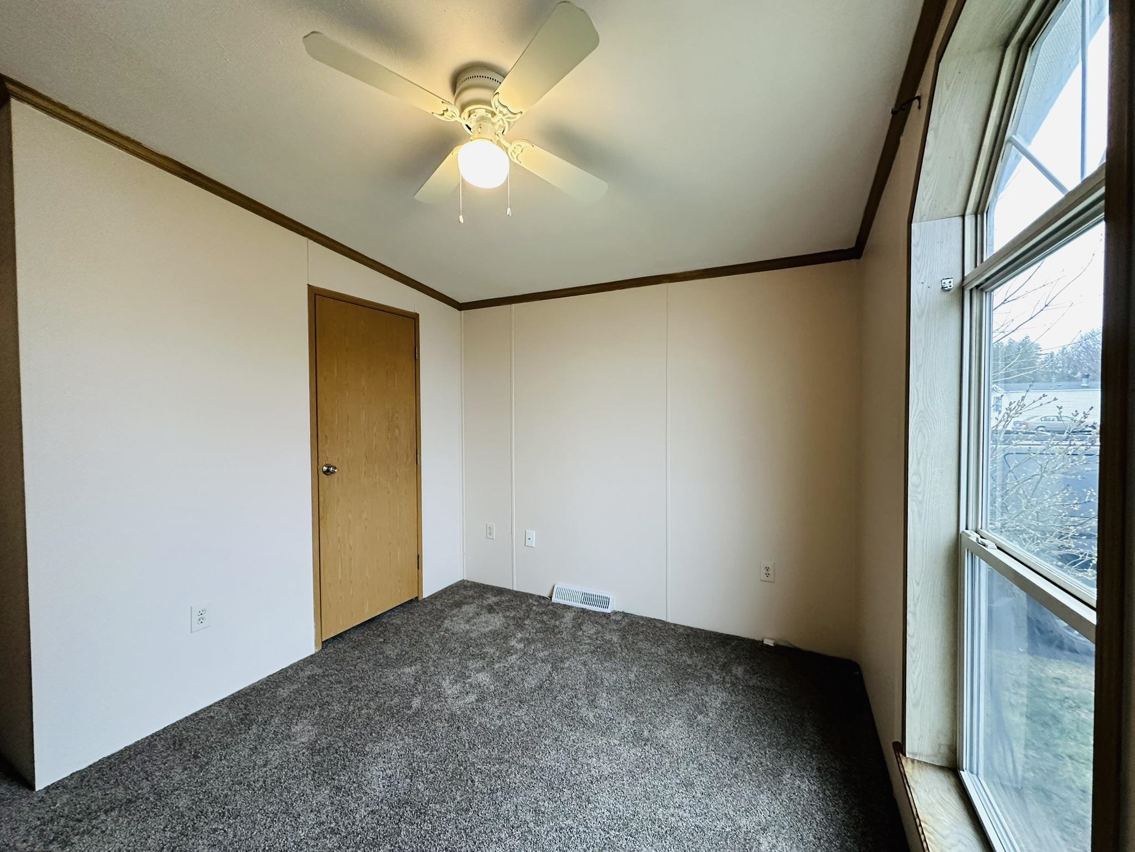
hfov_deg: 102.1
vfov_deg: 85.7
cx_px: 568
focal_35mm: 14
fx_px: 459
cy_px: 426
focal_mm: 2.22
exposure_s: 1/120
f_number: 2.2
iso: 250
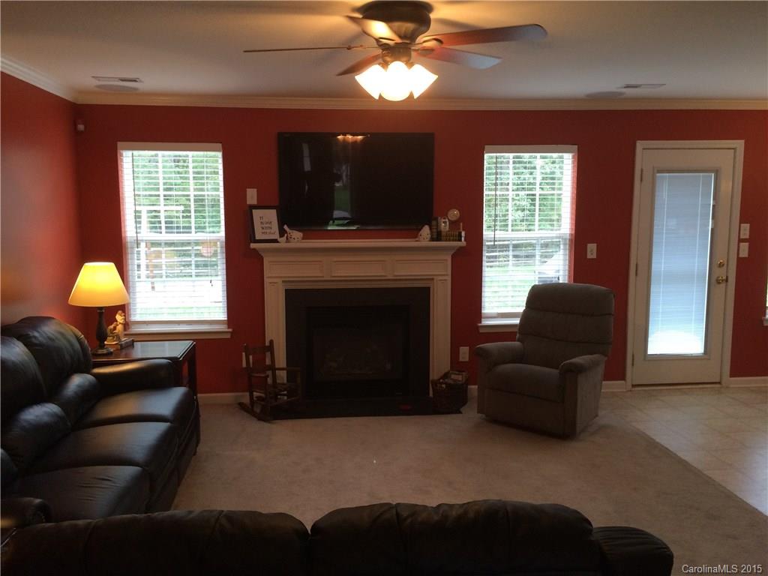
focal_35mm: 29
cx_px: 384
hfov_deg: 61.7
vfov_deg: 48.2
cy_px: 288
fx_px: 643
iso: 50
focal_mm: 4.15
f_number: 2.2
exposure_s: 1/30
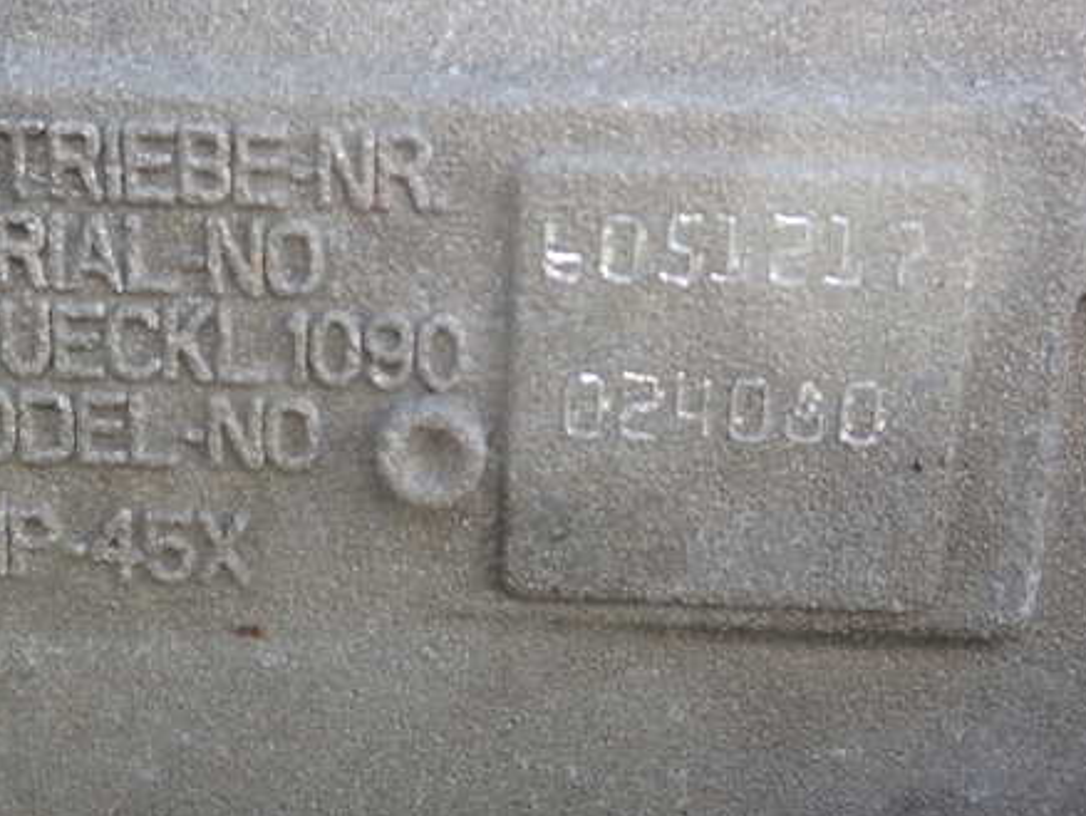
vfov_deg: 28.0
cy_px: 355
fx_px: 1632
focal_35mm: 52
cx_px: 439
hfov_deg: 36.7
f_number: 3.5
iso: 100
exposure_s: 1/100
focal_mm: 6.83
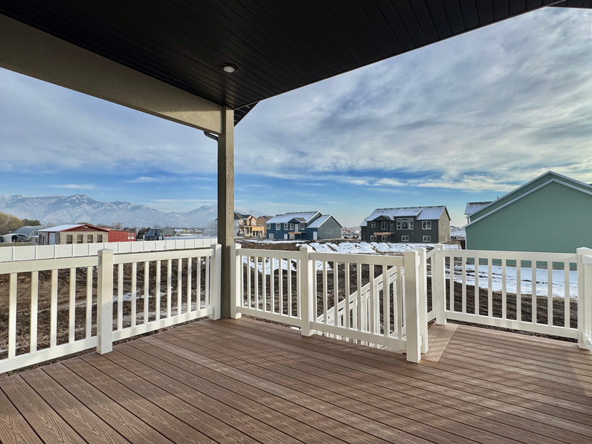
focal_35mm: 18
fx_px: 308
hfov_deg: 87.8
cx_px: 298
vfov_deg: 71.6
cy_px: 224
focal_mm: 2.22
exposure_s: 1/1709
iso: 40
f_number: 2.2
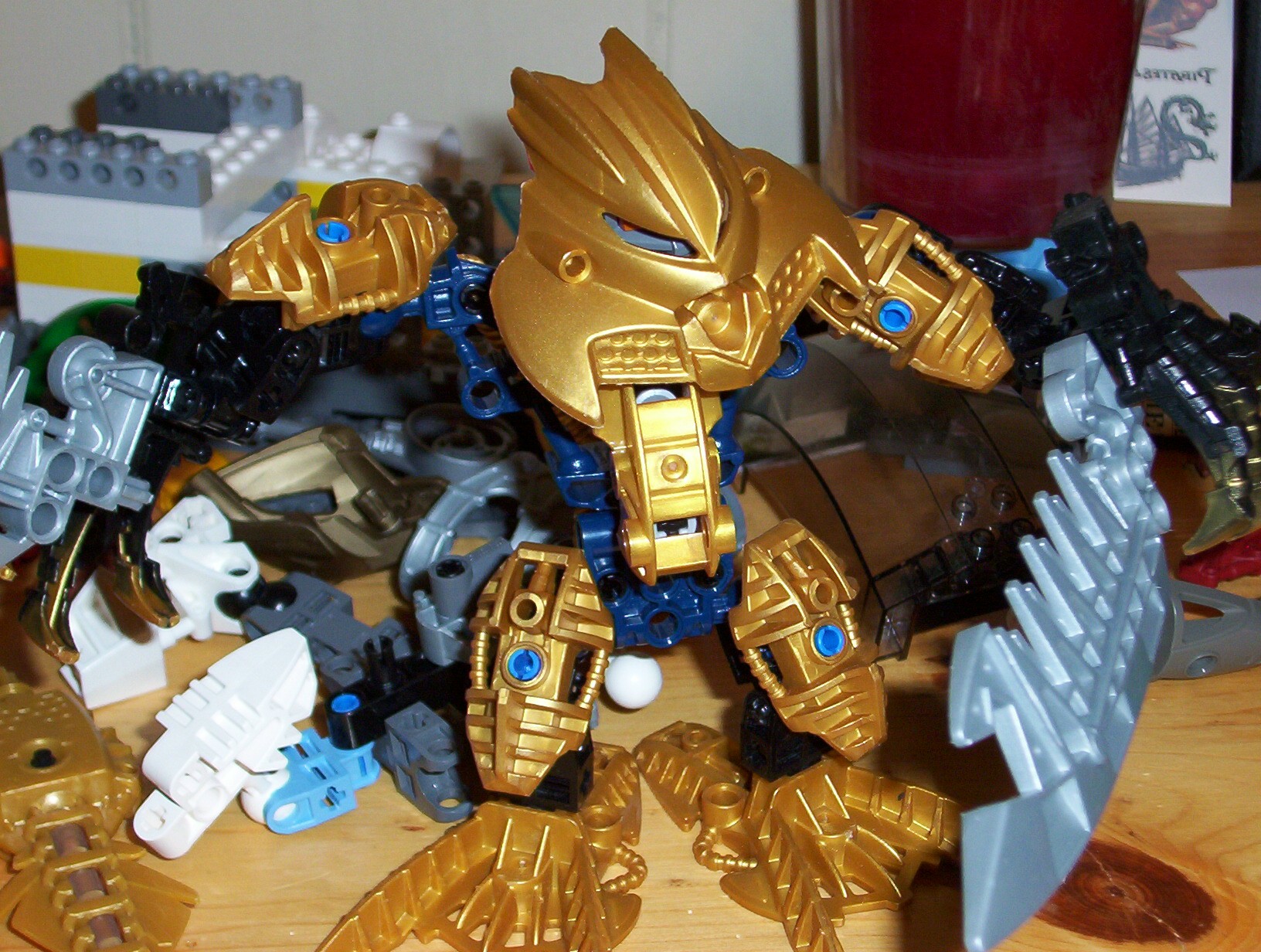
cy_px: 476
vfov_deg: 23.0
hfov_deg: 30.2
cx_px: 630
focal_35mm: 64
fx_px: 2337
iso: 140
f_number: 3.54
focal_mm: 9.98
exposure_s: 1/46.6
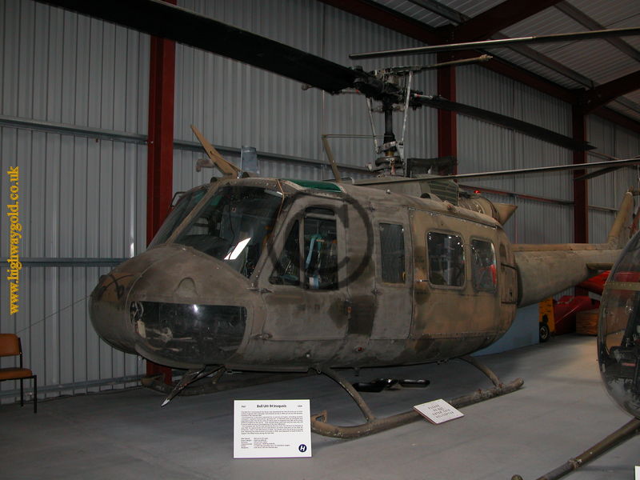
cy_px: 240
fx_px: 647
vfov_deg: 40.7
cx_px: 320
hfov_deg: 52.6
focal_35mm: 35
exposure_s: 1/60
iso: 200
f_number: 2.8
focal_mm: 8.9
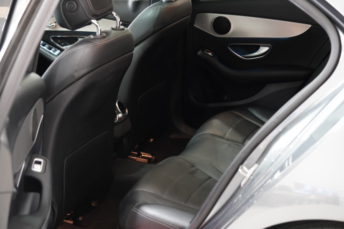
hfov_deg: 24.6
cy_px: 114
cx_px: 172
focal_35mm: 82
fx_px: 788
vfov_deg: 16.6
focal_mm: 55
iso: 1250
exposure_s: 1/8
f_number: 4.5
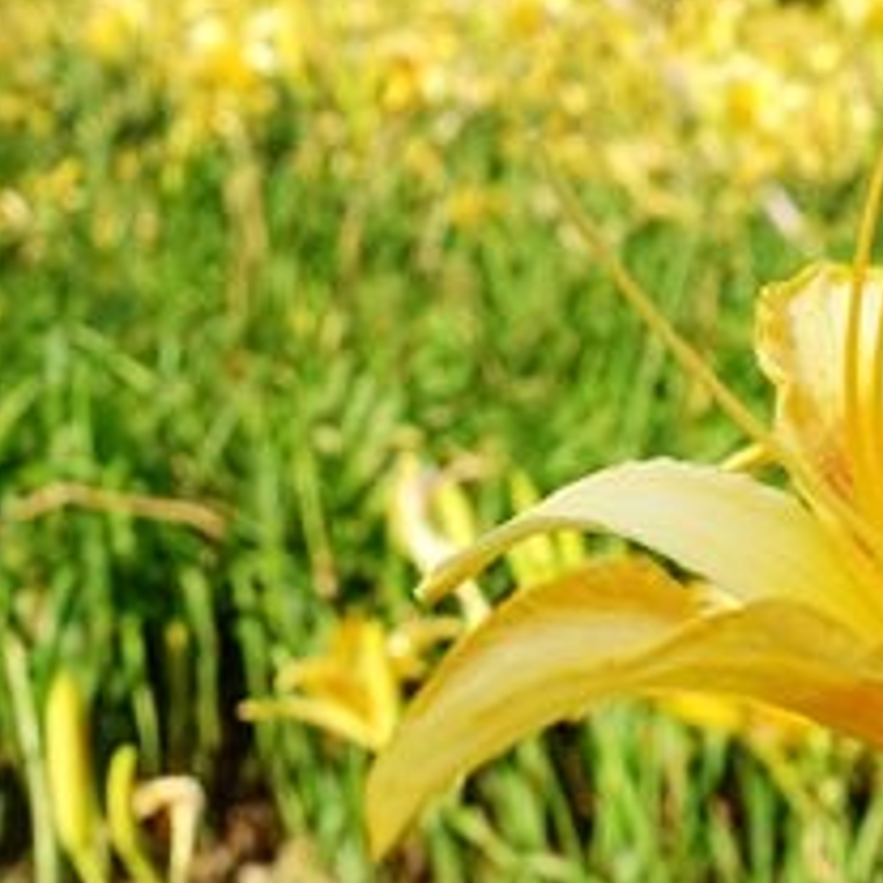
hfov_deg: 25.5
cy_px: 473
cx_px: 889
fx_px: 1847
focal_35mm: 64
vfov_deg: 26.9
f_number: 4
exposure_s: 1/800
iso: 125
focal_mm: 8.8
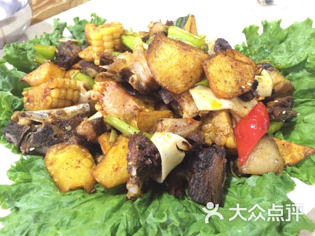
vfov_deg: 48.2
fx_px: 264
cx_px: 158
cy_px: 118
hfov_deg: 61.7
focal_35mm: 29
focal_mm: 4.15
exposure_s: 1/17
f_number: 2.2
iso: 400
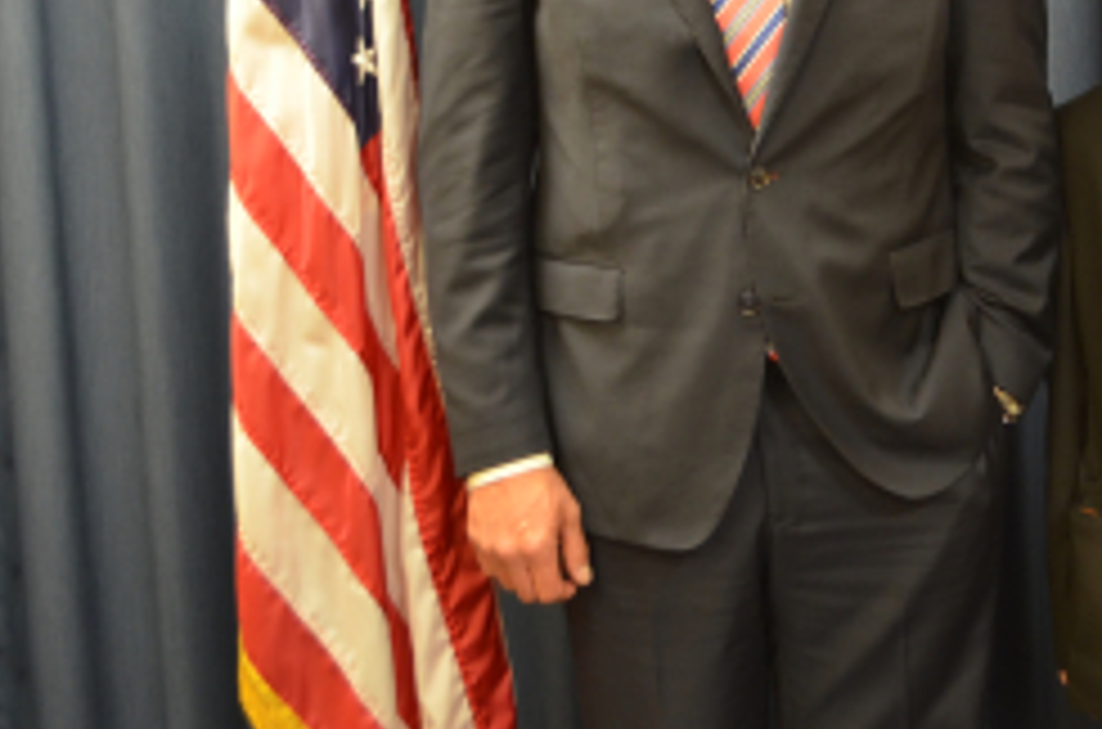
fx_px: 2290
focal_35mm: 75
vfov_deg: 17.9
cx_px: 976
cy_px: 108
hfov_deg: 26.2
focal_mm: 24
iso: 800
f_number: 4
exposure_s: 1/15
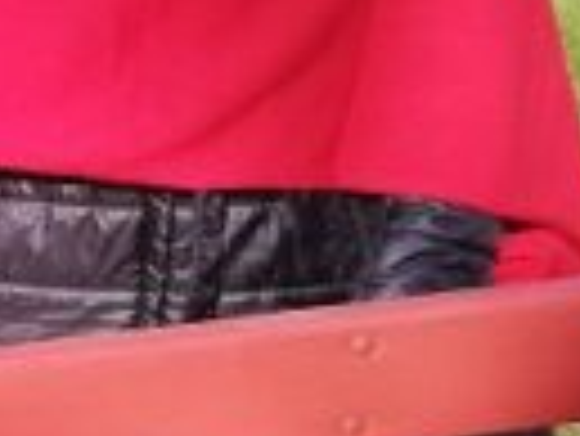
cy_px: 337
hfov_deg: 11.5
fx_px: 2599
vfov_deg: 9.6
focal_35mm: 155
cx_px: -584
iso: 50
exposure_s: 1/390
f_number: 2.2
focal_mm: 3.81
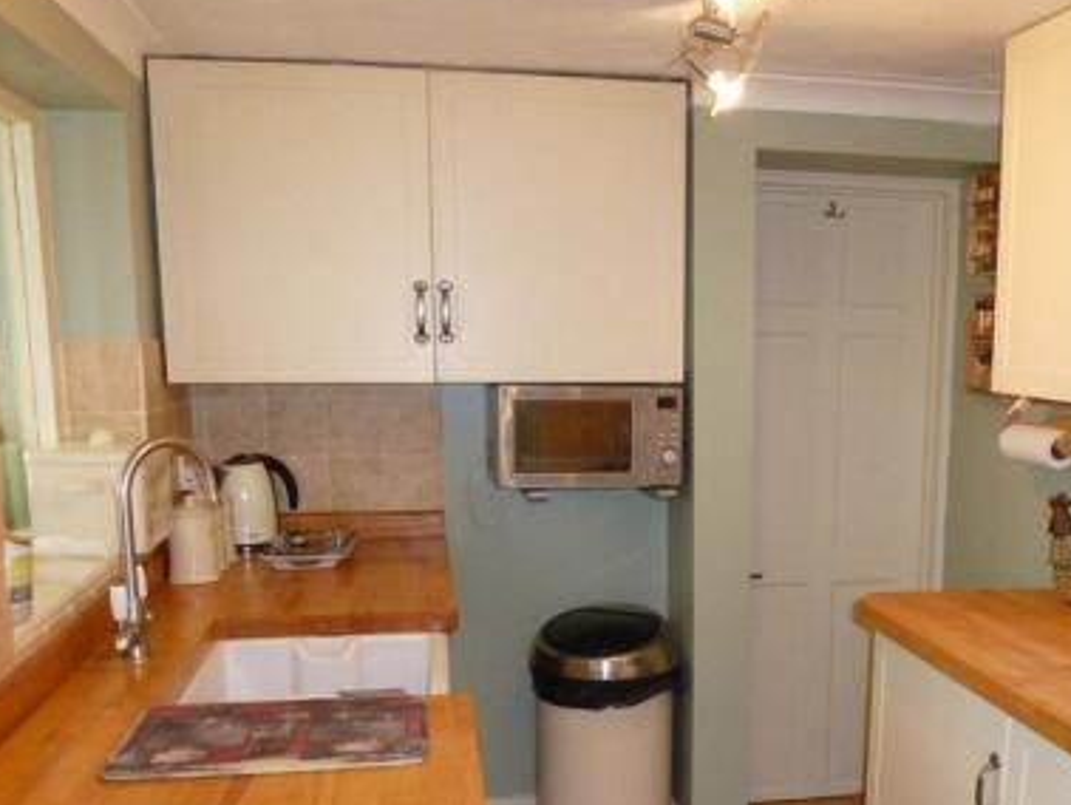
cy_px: 577
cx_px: 704
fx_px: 1145
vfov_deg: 38.0
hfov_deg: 49.3
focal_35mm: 37
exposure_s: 1/60
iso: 800
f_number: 3.3
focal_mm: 4.3
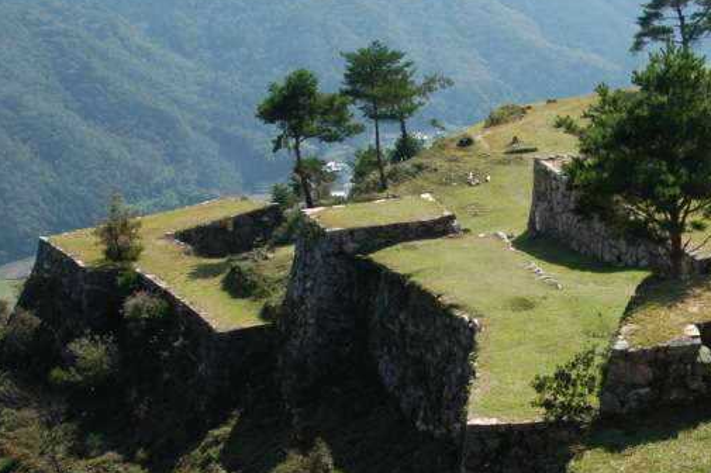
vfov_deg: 18.4
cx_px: 715
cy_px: 415
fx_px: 1441
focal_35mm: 73
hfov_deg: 26.2
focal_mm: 24
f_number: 8
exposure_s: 1/250
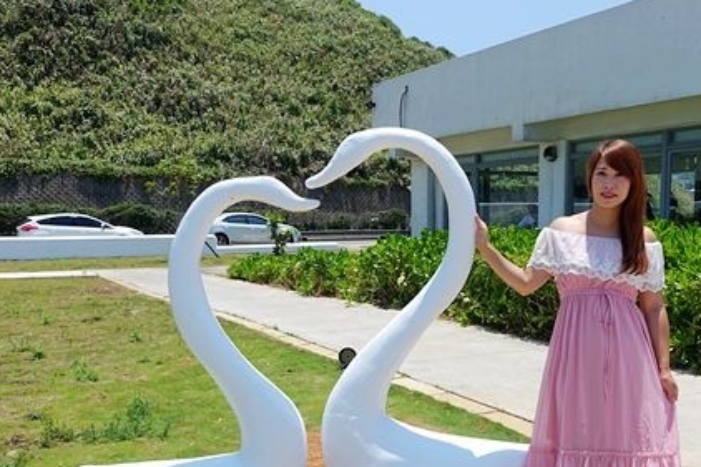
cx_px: 397
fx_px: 720
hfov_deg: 51.8
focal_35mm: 37
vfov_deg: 35.7
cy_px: 288
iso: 125
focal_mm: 8.8
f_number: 4
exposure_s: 1/160
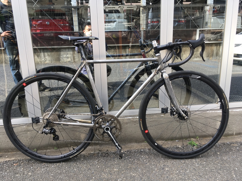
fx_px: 203
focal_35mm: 29
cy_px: 90
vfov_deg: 48.2
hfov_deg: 61.7
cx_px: 121
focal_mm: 4.15
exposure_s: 1/130
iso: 25
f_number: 2.2
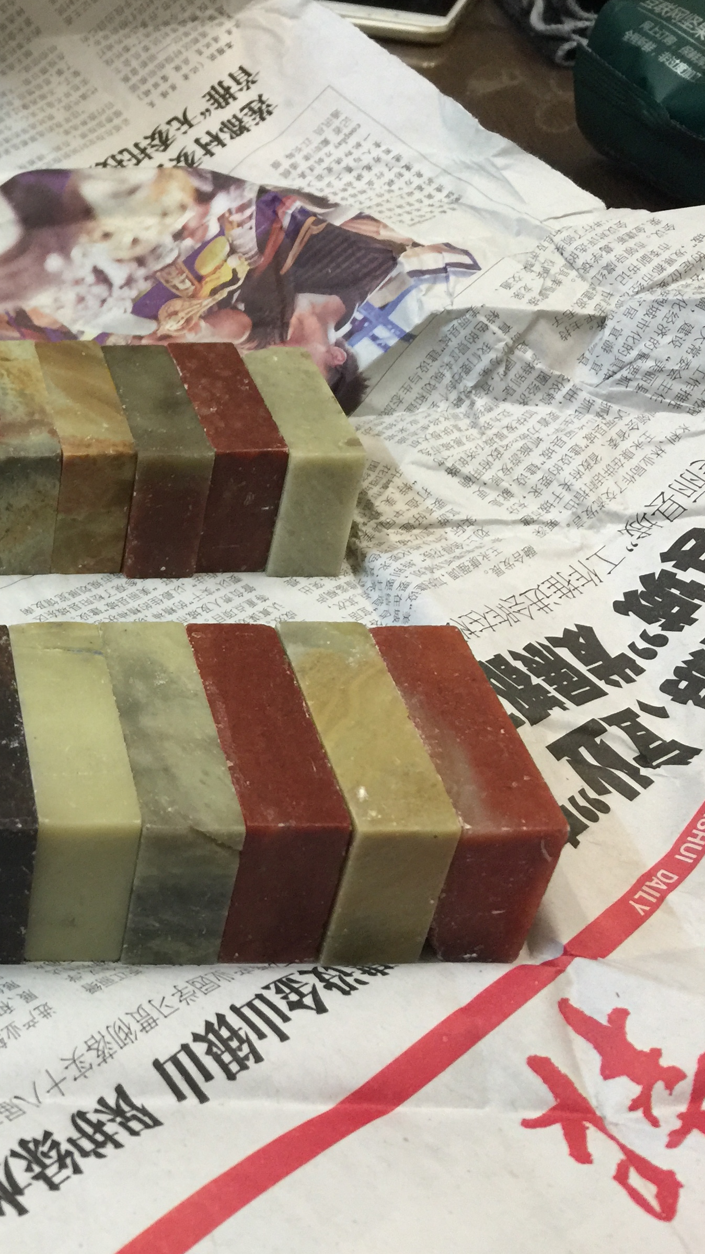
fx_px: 1429
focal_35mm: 43
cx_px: -142
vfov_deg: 47.4
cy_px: 631
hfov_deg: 25.0
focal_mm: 4.15
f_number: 2.2
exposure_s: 1/17
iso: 80
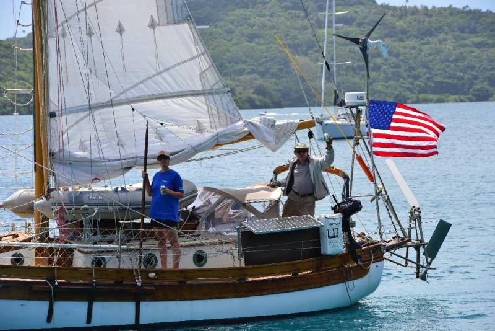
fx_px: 2407
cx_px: 248
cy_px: 166
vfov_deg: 7.9
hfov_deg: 11.7
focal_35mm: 175
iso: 250
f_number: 10
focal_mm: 175
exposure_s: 1/400
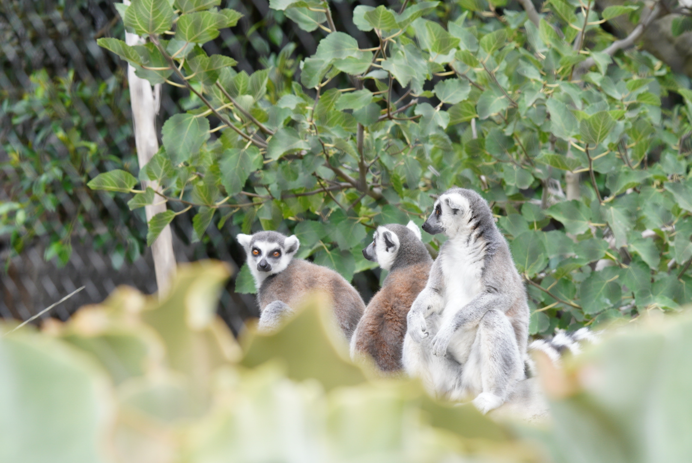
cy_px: 232
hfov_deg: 15.2
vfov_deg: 10.2
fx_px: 2597
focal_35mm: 135
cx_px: 346
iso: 320
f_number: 6.3
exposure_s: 1/60
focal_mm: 90
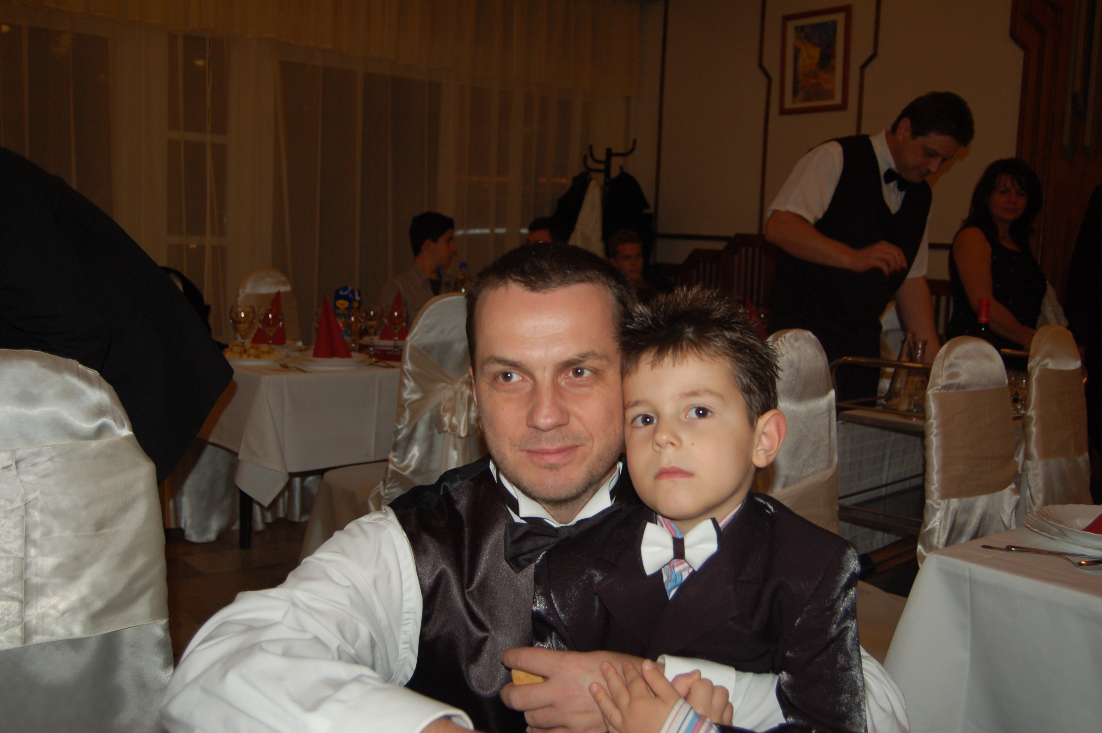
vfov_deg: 38.3
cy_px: 366
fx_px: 1055
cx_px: 551
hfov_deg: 55.1
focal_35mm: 34
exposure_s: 1/60
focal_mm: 23
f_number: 3.8
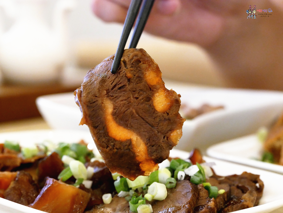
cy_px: 106
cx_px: 142
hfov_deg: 17.9
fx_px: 899
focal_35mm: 110
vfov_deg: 13.5
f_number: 5.4
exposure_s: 1/40
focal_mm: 55
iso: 3200
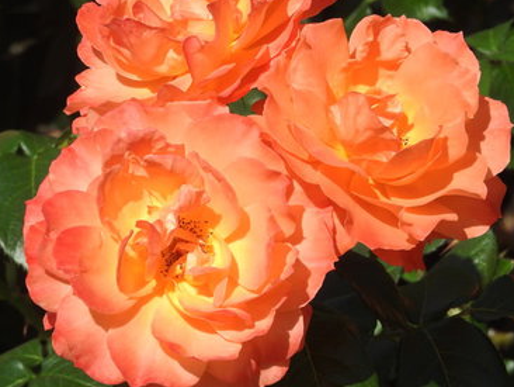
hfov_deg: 7.3
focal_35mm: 273
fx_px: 4056
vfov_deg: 5.5
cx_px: 228
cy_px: 156
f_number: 5.3
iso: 100
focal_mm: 35.8
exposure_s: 1/1000
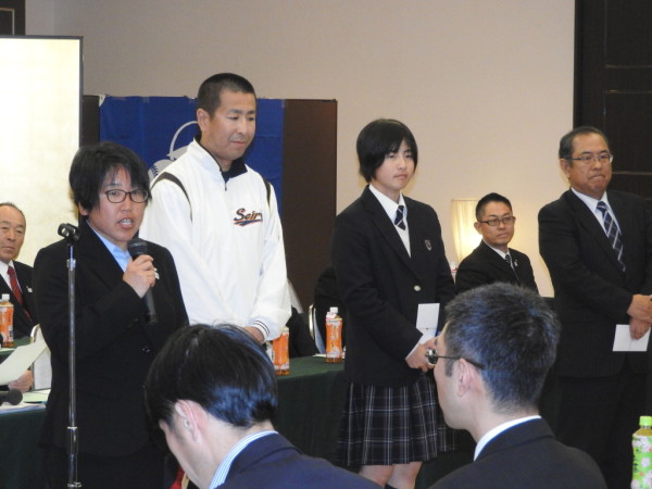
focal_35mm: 115
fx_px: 2166
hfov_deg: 17.1
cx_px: 326
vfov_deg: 12.9
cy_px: 244
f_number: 5
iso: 900
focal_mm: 20.6
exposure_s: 1/60
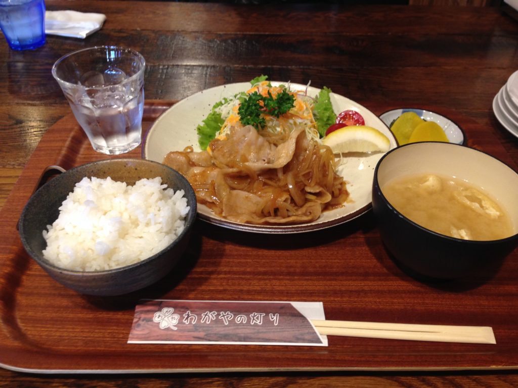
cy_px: 194
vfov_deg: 42.9
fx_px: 494
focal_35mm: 33
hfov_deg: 55.4
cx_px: 259
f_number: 2.4
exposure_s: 1/20
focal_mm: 4.12
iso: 80
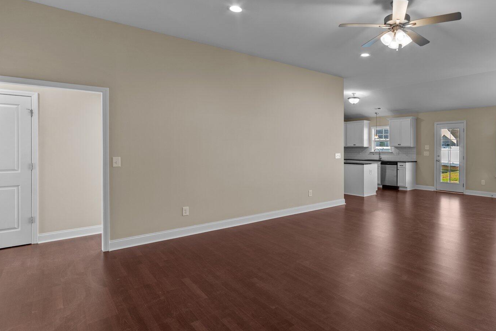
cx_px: 330
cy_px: 149
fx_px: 289
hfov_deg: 78.6
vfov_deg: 59.4
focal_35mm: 21
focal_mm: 14
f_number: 9
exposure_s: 1/2
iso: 100
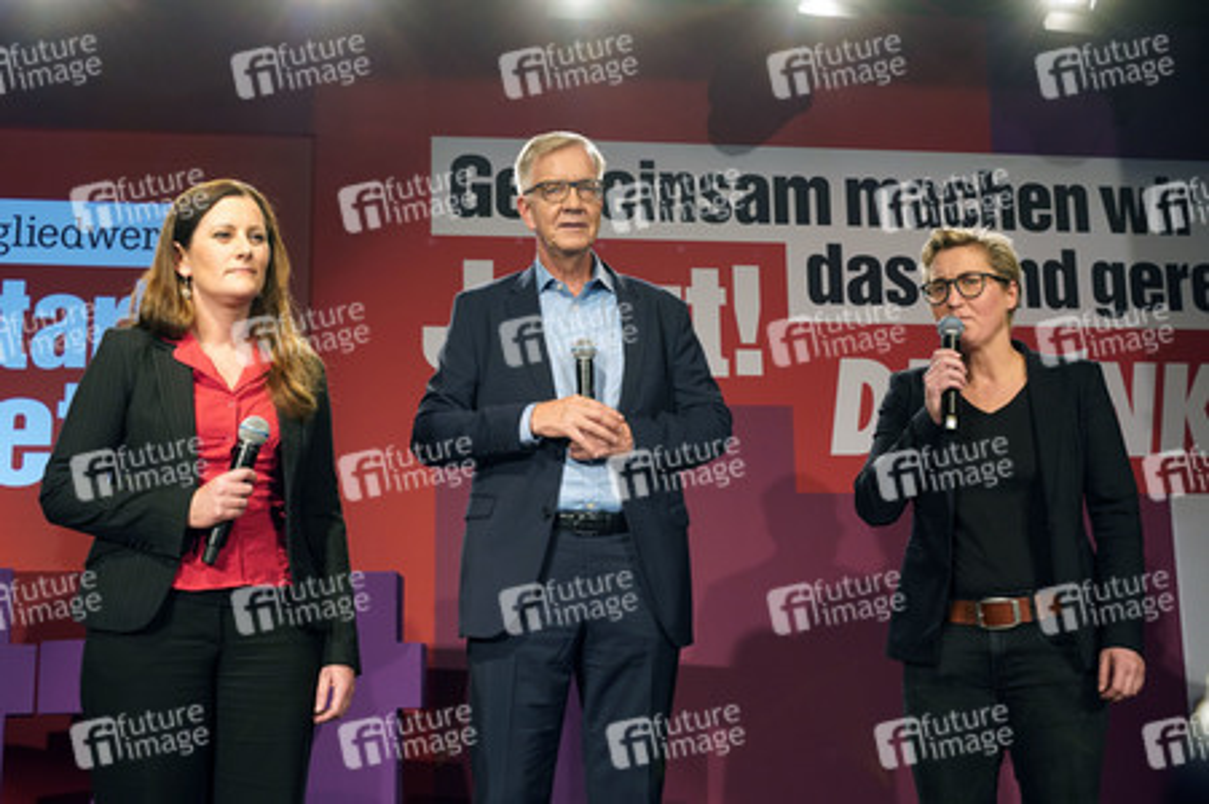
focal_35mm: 47
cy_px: 402
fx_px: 1577
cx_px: 604
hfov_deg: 41.9
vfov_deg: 28.6
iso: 2500
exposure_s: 1/250
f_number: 6.3
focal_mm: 47
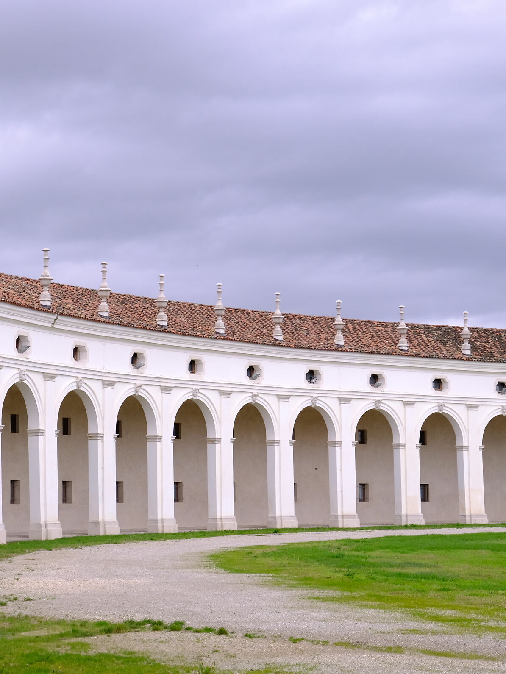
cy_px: 338
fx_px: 1695
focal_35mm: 87
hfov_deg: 16.8
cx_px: 98
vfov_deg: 22.5
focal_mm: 40.1
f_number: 2.8
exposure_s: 1/240
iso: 400
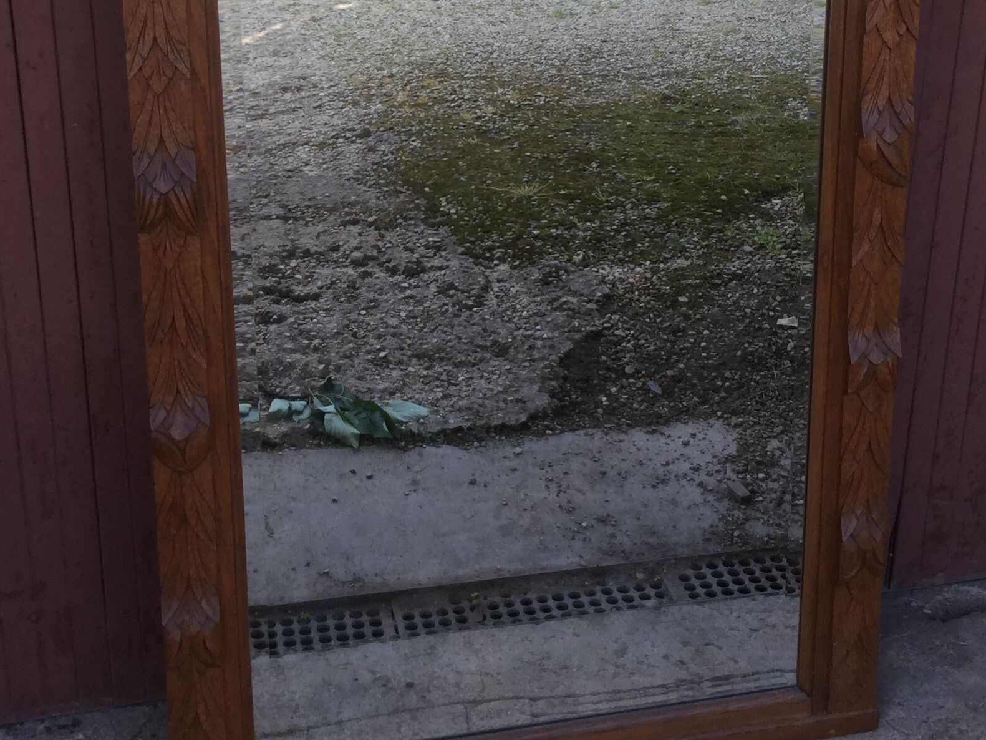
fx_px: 1823
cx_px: 503
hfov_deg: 30.3
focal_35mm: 64
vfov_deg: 22.3
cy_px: 60
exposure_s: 1/255
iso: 25
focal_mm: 3.3
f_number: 2.4
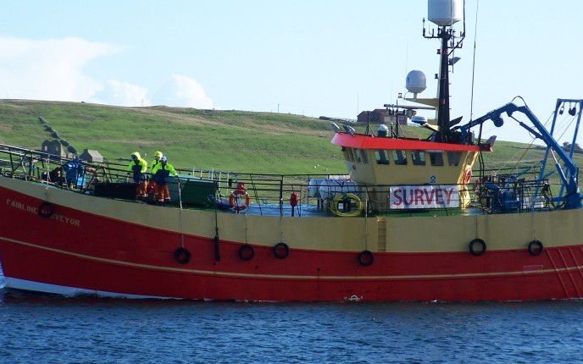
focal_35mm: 196
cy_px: 120
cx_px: 305
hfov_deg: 10.7
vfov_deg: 6.7
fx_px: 3114
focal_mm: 26.4
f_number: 3.2
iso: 80
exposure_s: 1/800
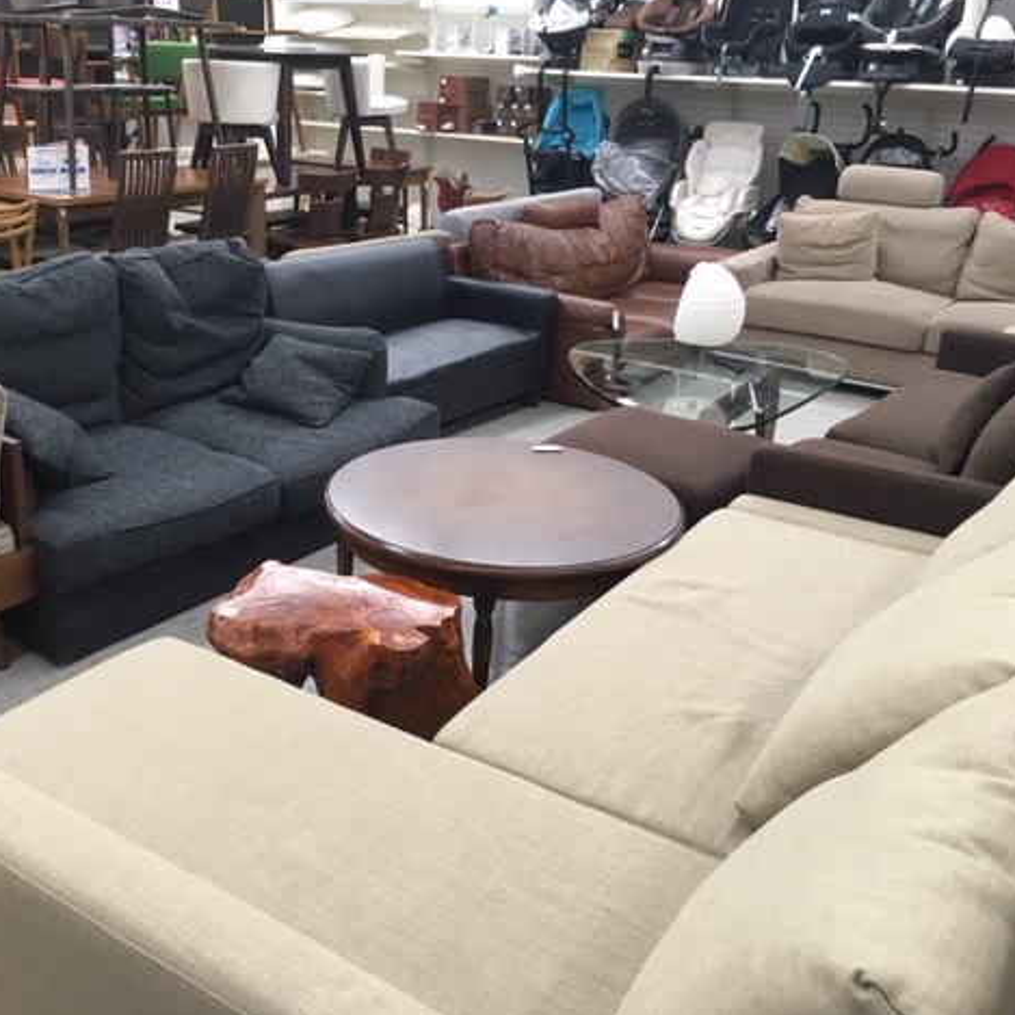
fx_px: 1161
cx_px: 368
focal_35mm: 35
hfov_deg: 46.7
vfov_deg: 47.2
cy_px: 506
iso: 40
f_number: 2.2
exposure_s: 1/30
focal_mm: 4.15
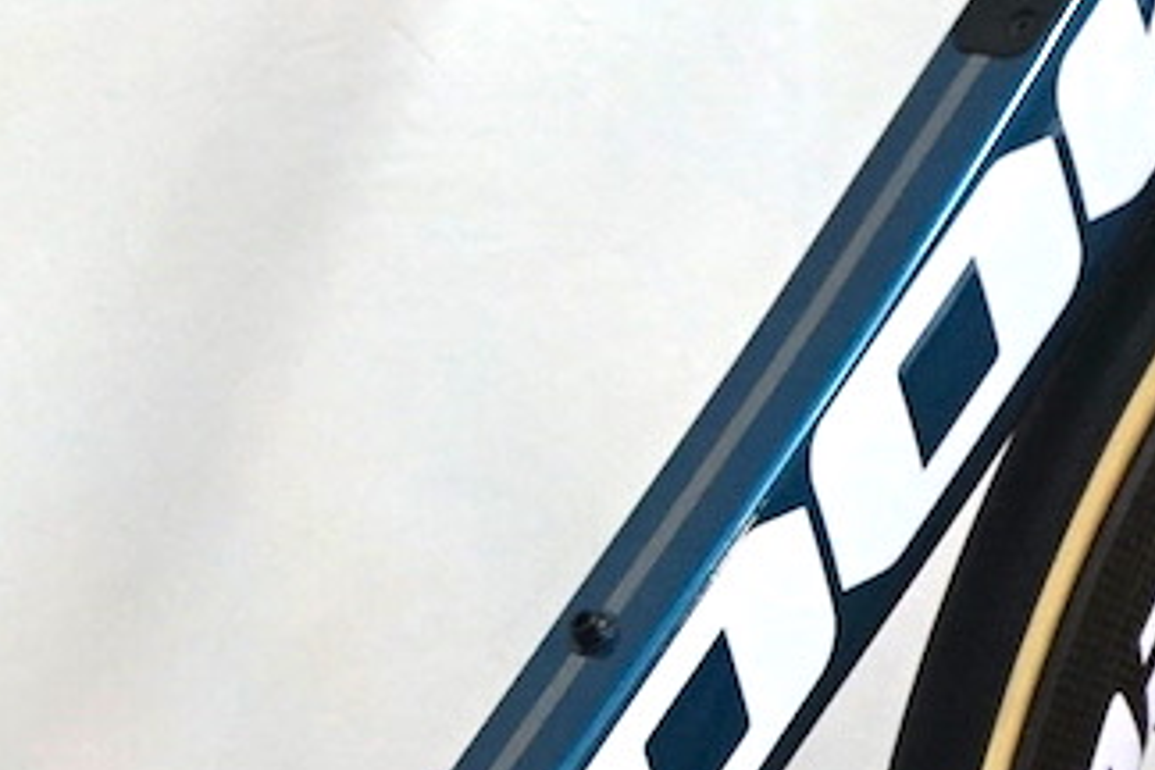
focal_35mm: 222
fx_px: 7122
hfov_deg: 9.1
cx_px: -520
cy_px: 257
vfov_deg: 6.2
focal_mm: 36
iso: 1250
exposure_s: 1/160
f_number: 4
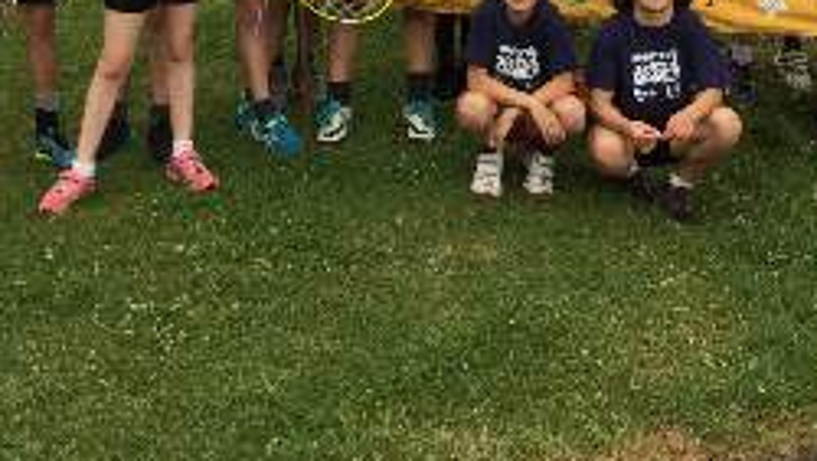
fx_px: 1669
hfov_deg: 27.2
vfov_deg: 15.2
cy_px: -77
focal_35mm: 77
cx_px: 592
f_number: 2.4
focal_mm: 3.3
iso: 25
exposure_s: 1/132
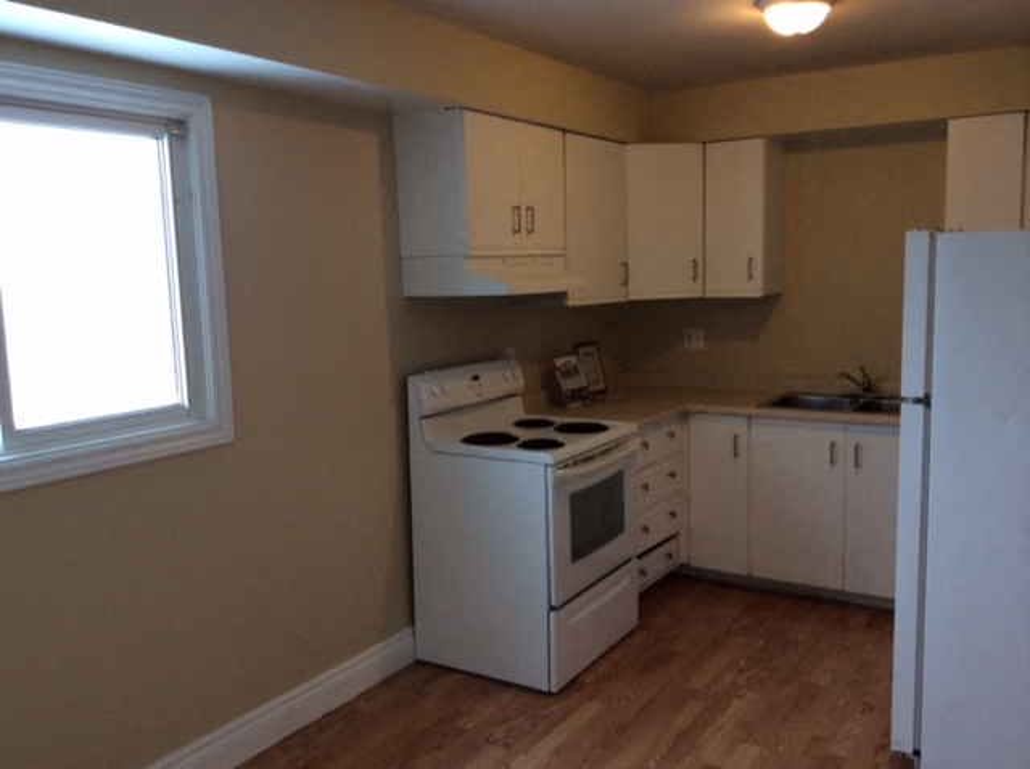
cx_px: 515
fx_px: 980
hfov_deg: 55.4
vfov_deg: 42.8
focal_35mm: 33
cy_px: 384
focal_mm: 3.3
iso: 50
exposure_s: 1/24
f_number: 2.4
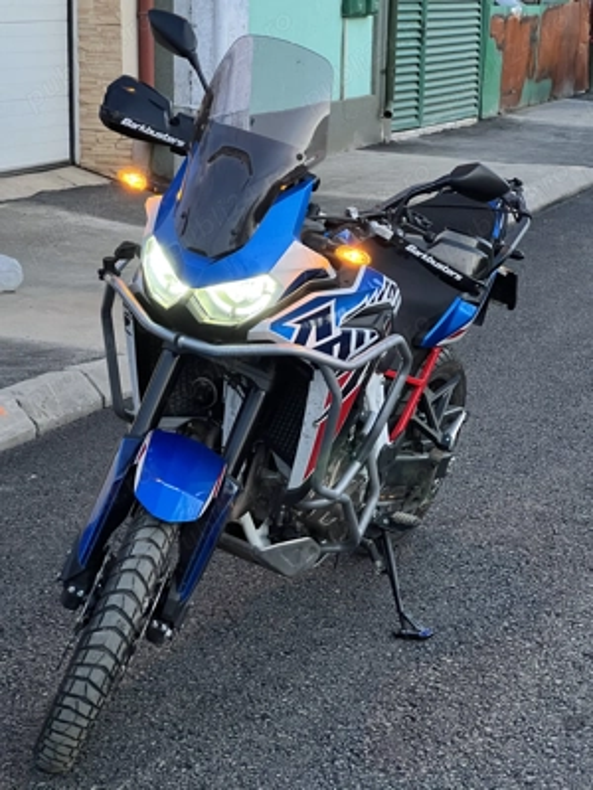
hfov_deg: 19.1
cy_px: 395
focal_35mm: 77
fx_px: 1759
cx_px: 296
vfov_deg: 25.3
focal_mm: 9
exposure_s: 1/25
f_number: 2.8
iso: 1000
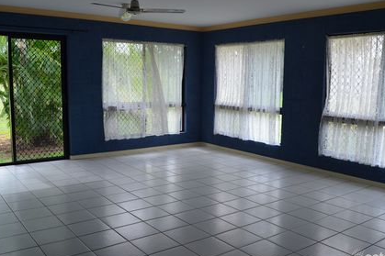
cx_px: 207
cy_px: 133
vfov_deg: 35.9
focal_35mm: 37
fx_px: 396
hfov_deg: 51.9
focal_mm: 22
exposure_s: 1/40
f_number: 10
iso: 400
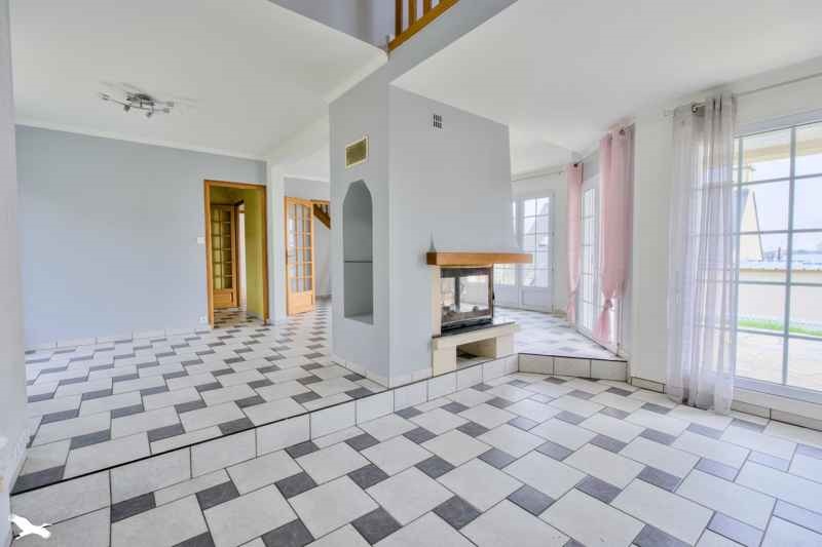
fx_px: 365
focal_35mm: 16
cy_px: 274
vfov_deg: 73.7
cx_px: 411
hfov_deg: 96.7
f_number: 8
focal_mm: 16
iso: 800
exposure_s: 1/400
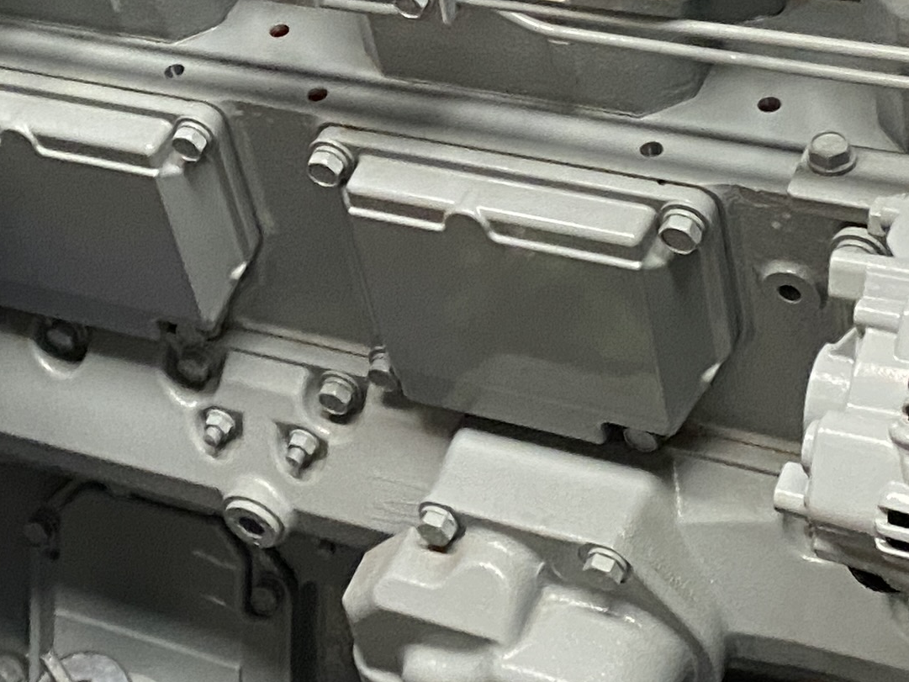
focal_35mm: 97
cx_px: 145
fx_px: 2547
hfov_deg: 20.0
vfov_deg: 15.0
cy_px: 40
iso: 640
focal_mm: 4.25
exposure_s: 1/34
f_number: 1.8
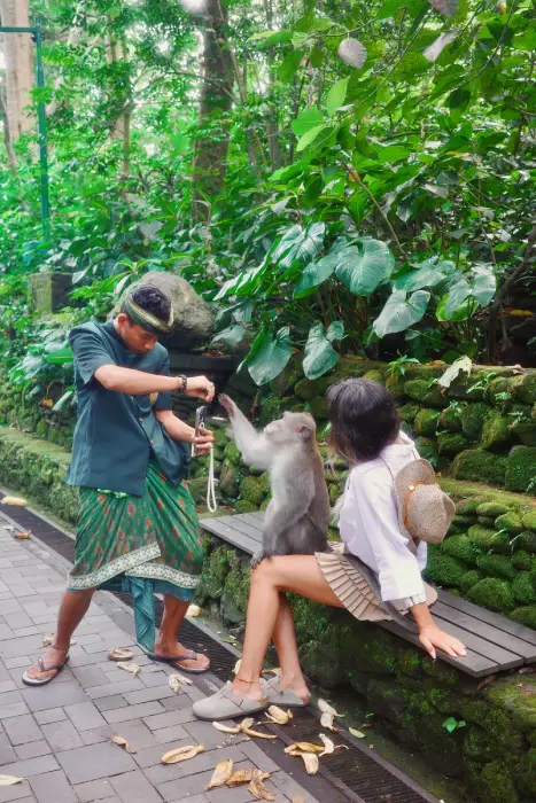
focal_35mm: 40
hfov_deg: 33.4
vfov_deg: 48.4
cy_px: 402
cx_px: 268
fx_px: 893
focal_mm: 26
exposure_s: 1/40
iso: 200
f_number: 2.8
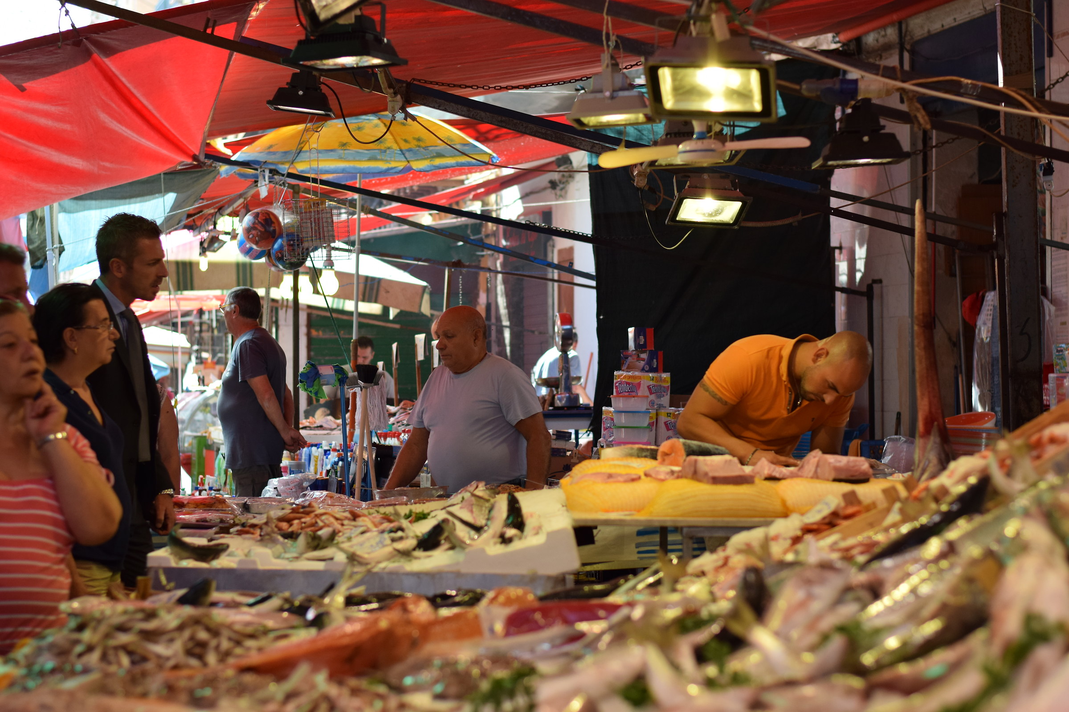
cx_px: 534
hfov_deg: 27.0
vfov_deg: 18.2
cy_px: 356
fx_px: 2227
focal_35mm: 75
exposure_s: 1/1600
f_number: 2.8
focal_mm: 50
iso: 400
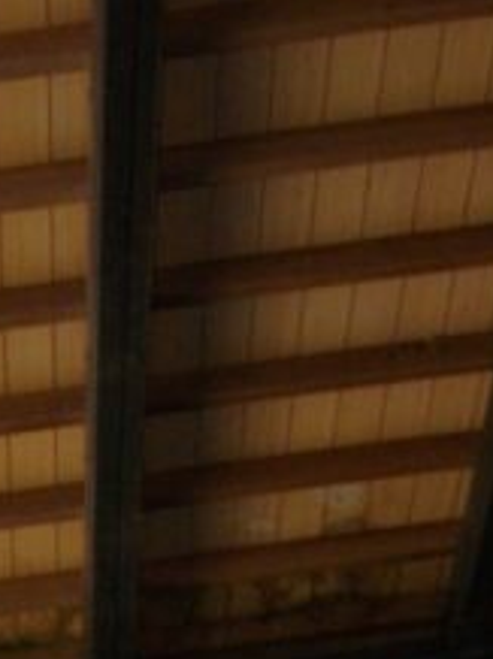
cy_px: 1521
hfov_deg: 8.3
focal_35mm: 174
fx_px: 3311
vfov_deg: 10.1
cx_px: -290
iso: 100
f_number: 2.8
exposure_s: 1/200
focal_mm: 6.2
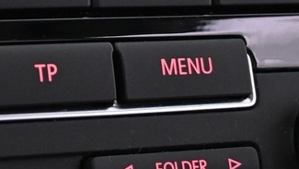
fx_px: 1305
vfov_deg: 7.3
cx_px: -190
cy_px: -51
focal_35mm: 165
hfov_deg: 12.3
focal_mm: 21
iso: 1800
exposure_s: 1/30
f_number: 4
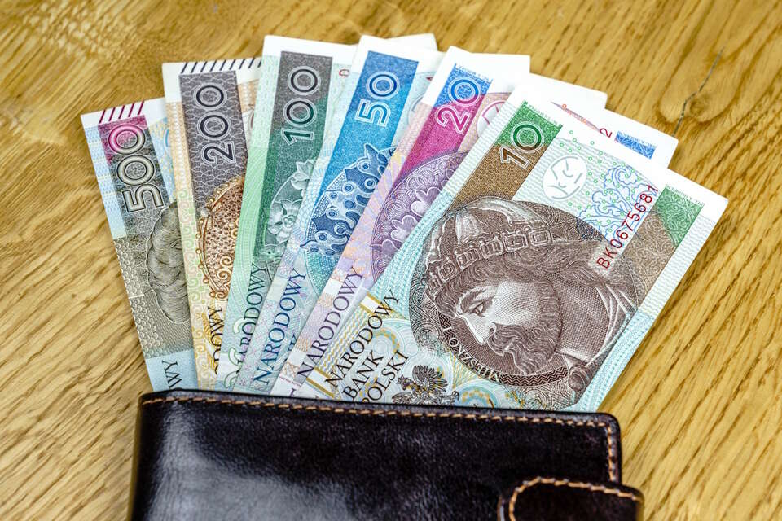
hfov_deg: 28.8
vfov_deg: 19.5
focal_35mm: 70
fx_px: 1520
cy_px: 260
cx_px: 391
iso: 100
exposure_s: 1/2.5
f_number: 10
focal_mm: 70
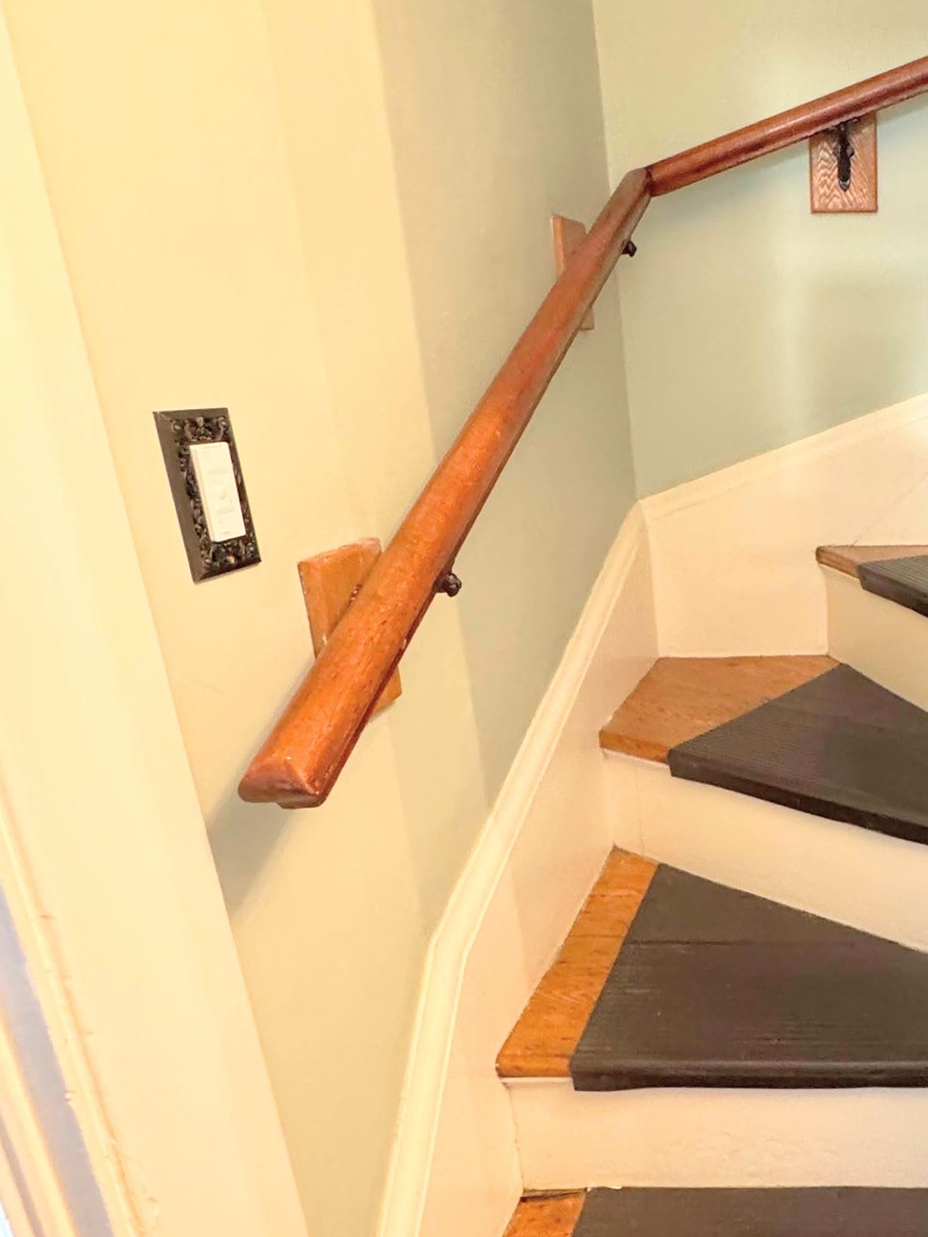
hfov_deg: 43.8
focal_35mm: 28
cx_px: 893
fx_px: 1001
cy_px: 672
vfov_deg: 63.3
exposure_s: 1/60
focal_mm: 2.22
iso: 640
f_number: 2.2
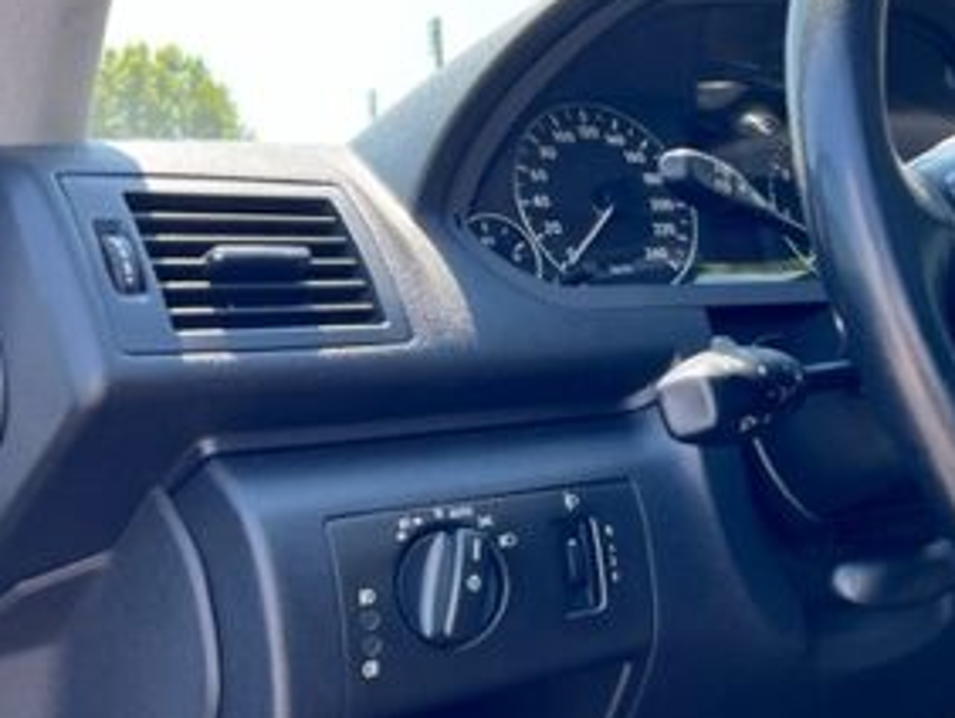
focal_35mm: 59
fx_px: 1629
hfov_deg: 30.3
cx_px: 969
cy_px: 359
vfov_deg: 24.9
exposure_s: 1/513
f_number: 1.5
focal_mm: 5.7
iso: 50
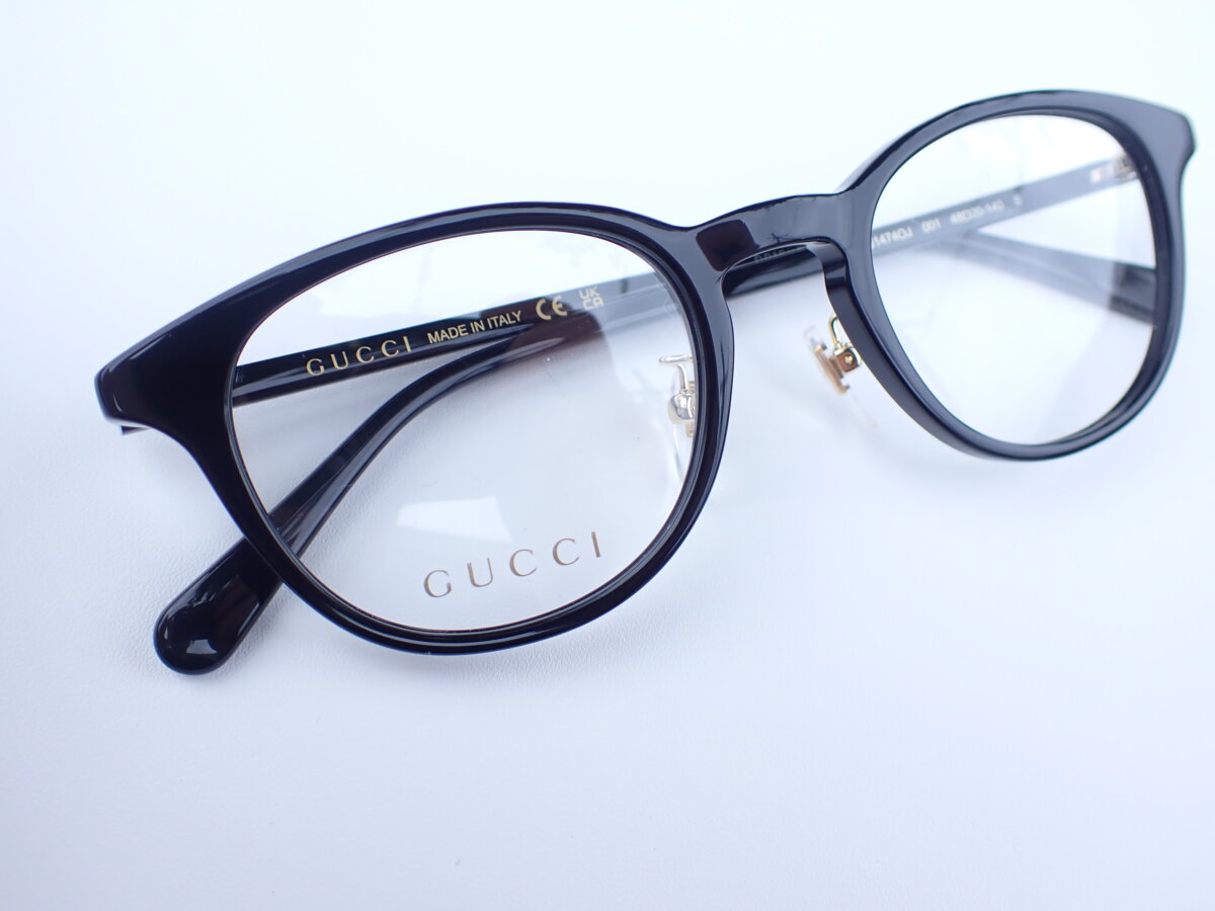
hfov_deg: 60.0
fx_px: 1053
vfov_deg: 46.8
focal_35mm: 30
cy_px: 456
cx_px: 608
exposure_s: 1/160
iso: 100
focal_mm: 5.4
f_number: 2.3
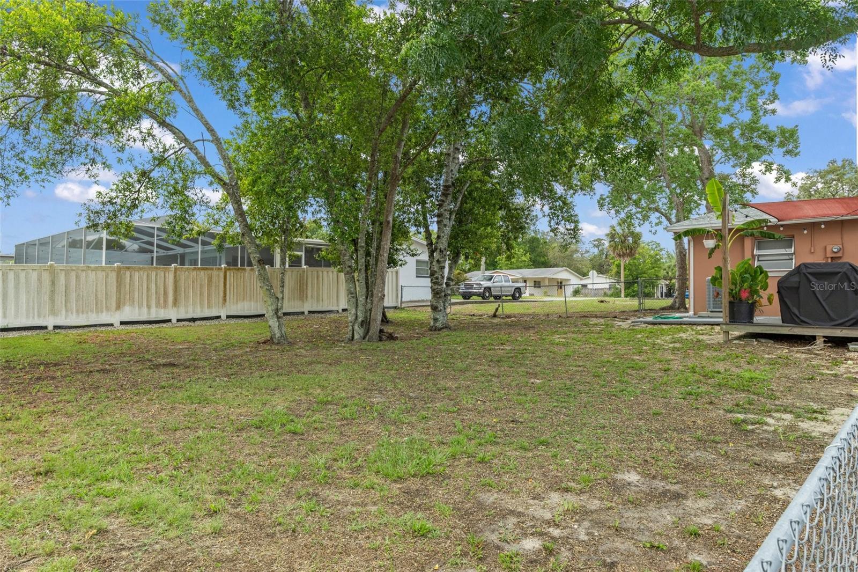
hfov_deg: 77.3
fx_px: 536
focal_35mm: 22
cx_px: 429
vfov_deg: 56.1
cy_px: 286
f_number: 8
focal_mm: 15
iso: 320
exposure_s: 1/90
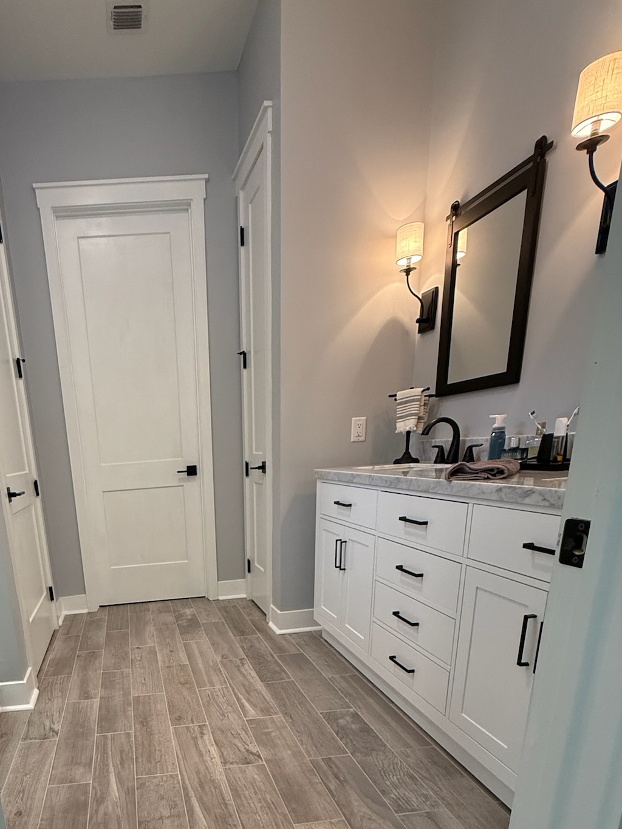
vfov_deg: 74.2
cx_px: 159
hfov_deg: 60.2
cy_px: 607
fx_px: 503
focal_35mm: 21
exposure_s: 1/120
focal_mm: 2.22
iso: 320
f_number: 2.2
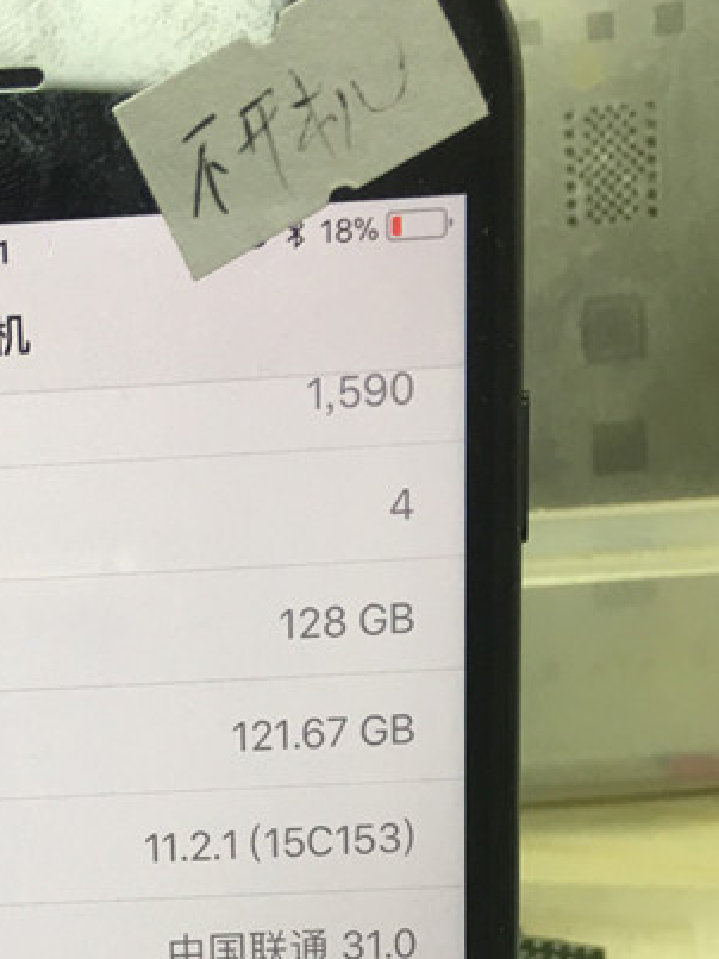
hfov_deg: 19.8
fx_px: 1995
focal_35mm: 72
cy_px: 1064
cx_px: -19
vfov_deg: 25.1
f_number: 2.2
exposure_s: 1/33
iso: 40
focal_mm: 4.15
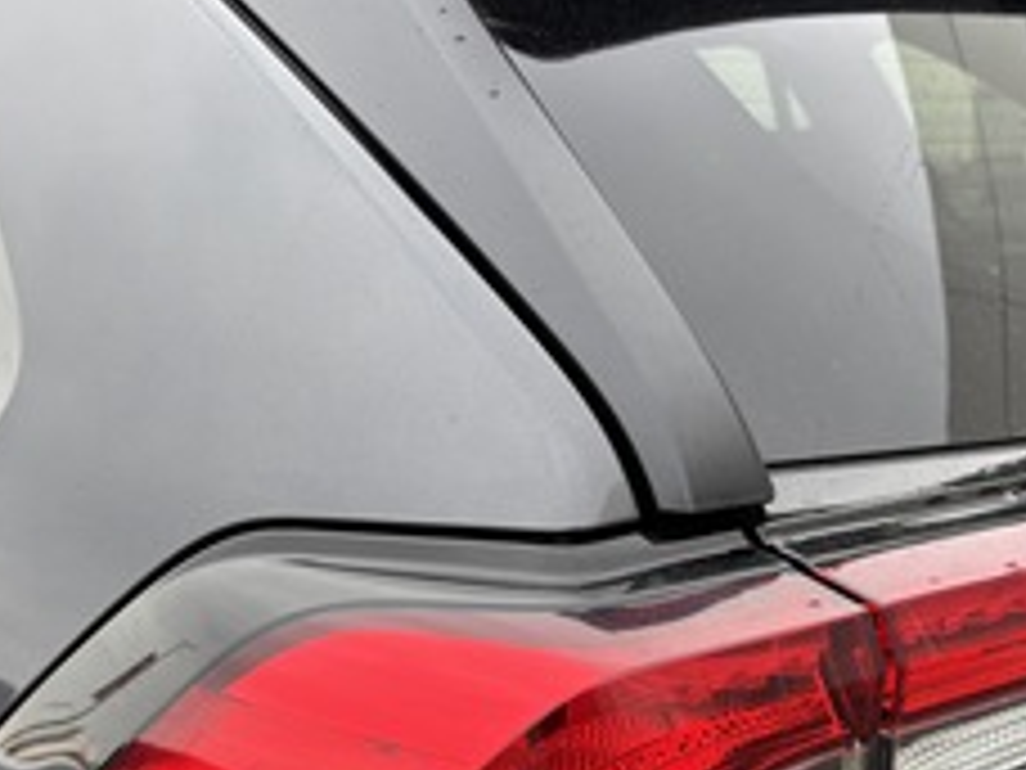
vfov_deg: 29.7
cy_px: 592
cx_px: 626
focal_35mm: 48
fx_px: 1423
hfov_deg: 39.5
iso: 40
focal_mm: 5.96
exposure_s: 1/170
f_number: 1.6
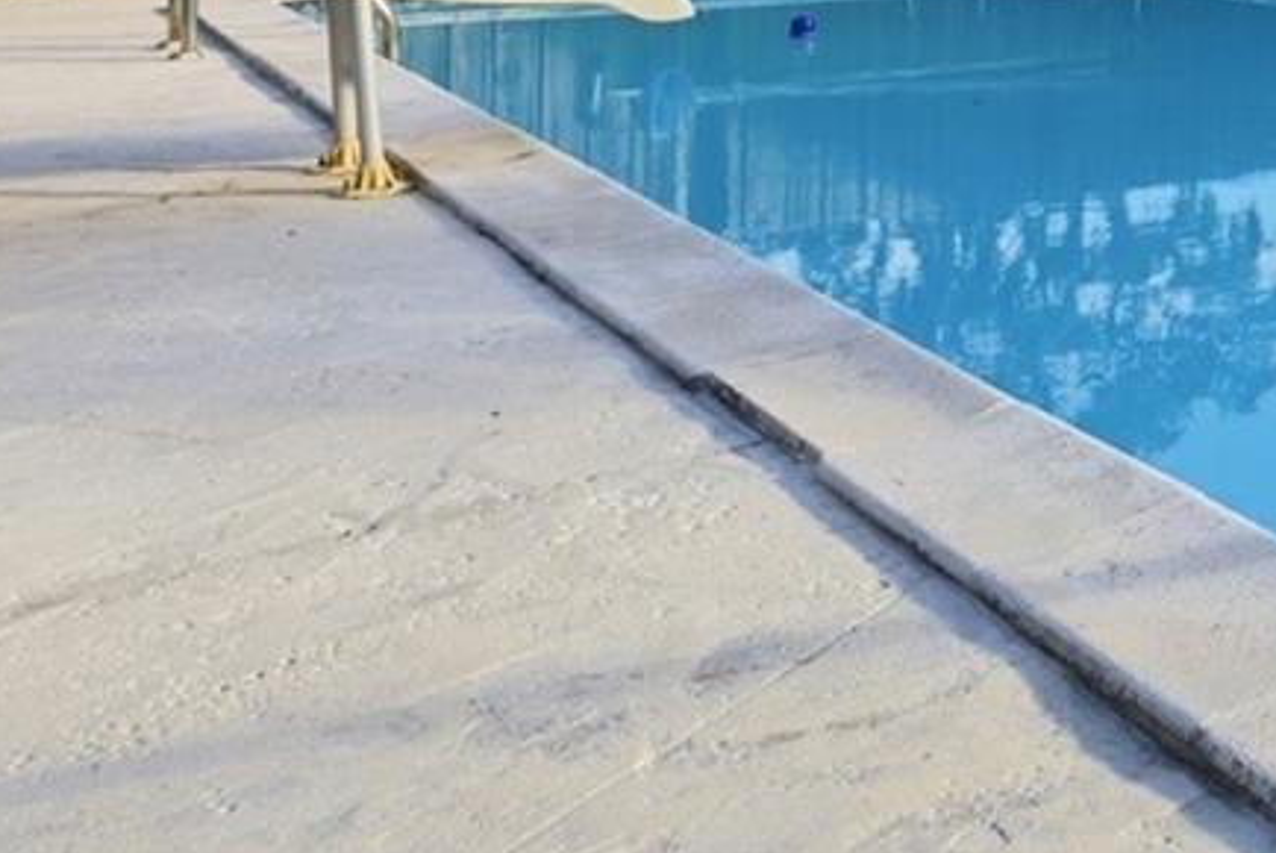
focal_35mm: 59
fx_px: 2093
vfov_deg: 21.5
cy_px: -157
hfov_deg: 25.5
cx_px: 1914
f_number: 9
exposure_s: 1/1250
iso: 400
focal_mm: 16
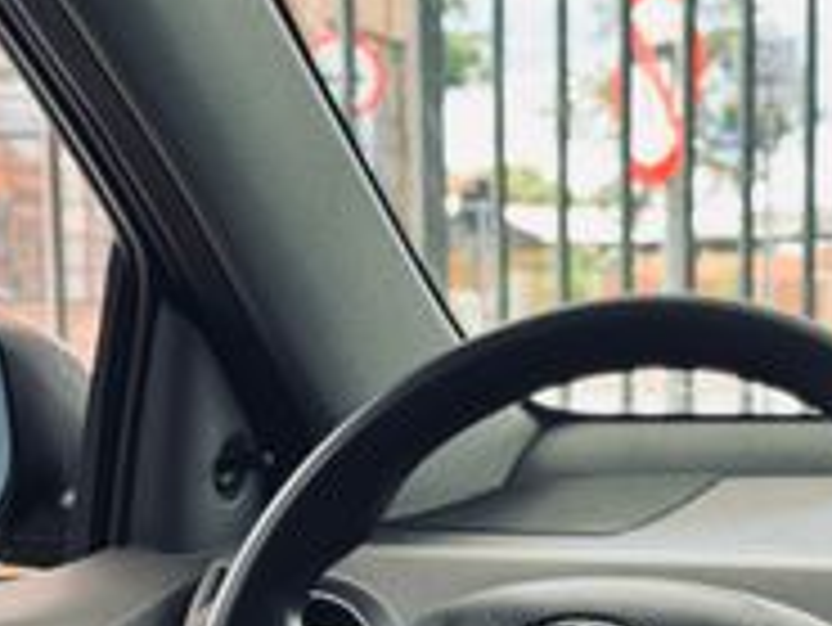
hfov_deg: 16.0
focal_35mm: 122
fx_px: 2934
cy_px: 757
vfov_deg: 11.9
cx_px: 643
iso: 50
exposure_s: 1/121
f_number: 1.78
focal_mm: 6.76
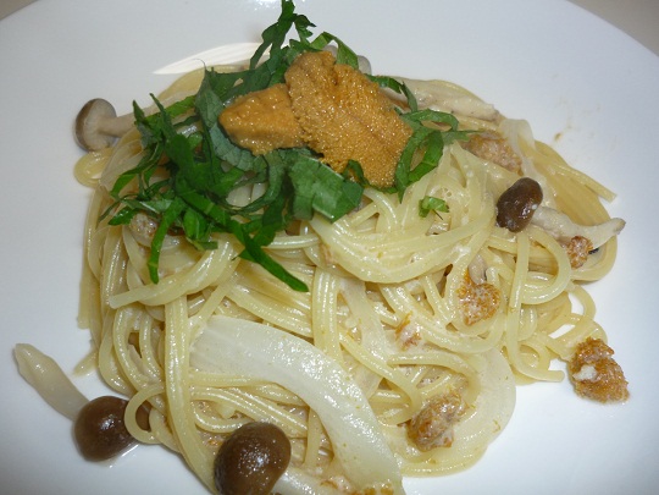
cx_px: 330
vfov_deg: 42.9
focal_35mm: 33
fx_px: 628
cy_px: 248
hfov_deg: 55.4
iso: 100
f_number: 2.8
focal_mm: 5.5
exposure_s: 1/30
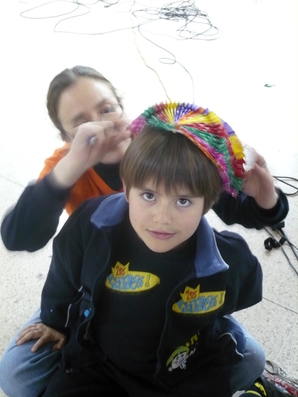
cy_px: 198
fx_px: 517
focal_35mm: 45
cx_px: 149
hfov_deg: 32.2
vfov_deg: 42.1
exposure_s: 1/4
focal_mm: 7.5
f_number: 3.2
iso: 400
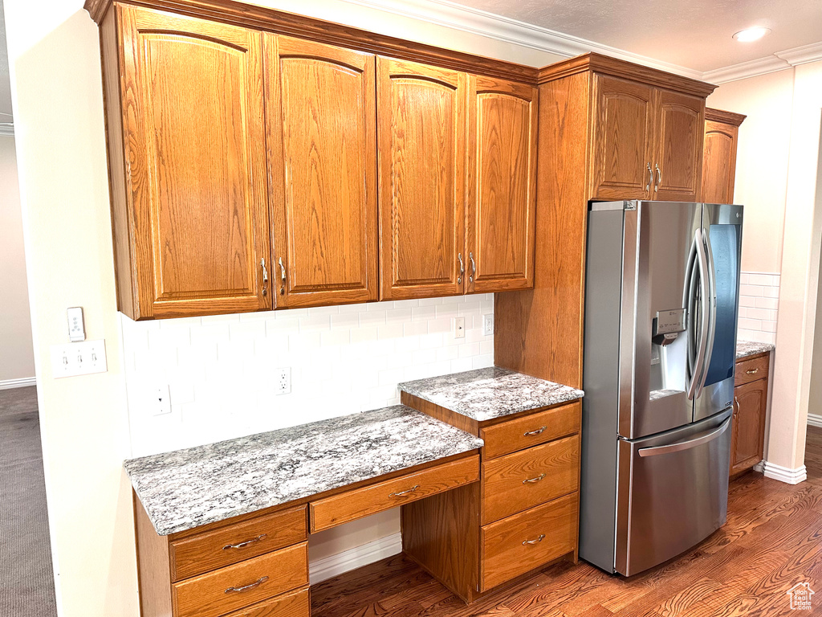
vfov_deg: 56.8
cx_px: 411
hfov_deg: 71.6
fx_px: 570
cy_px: 308
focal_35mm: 24
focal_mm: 6.86
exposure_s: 1/63
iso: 160
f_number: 1.78
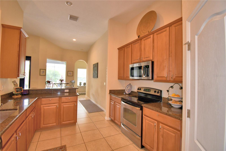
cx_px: 113
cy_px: 76
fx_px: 94
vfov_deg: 77.3
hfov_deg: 100.4
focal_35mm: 15
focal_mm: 10
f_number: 4.5
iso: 280
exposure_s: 1/30
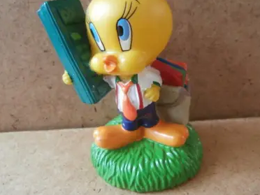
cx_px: 133
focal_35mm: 31
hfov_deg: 58.3
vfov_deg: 45.4
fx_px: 233
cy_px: 88
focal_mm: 4.2
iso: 200
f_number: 3
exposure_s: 1/20
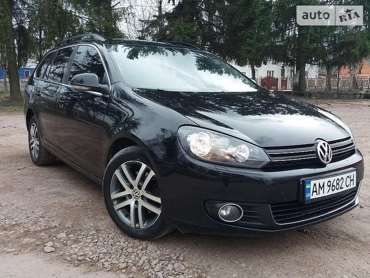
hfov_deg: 63.4
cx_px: 185
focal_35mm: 28
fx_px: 299
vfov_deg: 49.7
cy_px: 139
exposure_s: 1/312
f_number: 1.9
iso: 64
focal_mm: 3.7
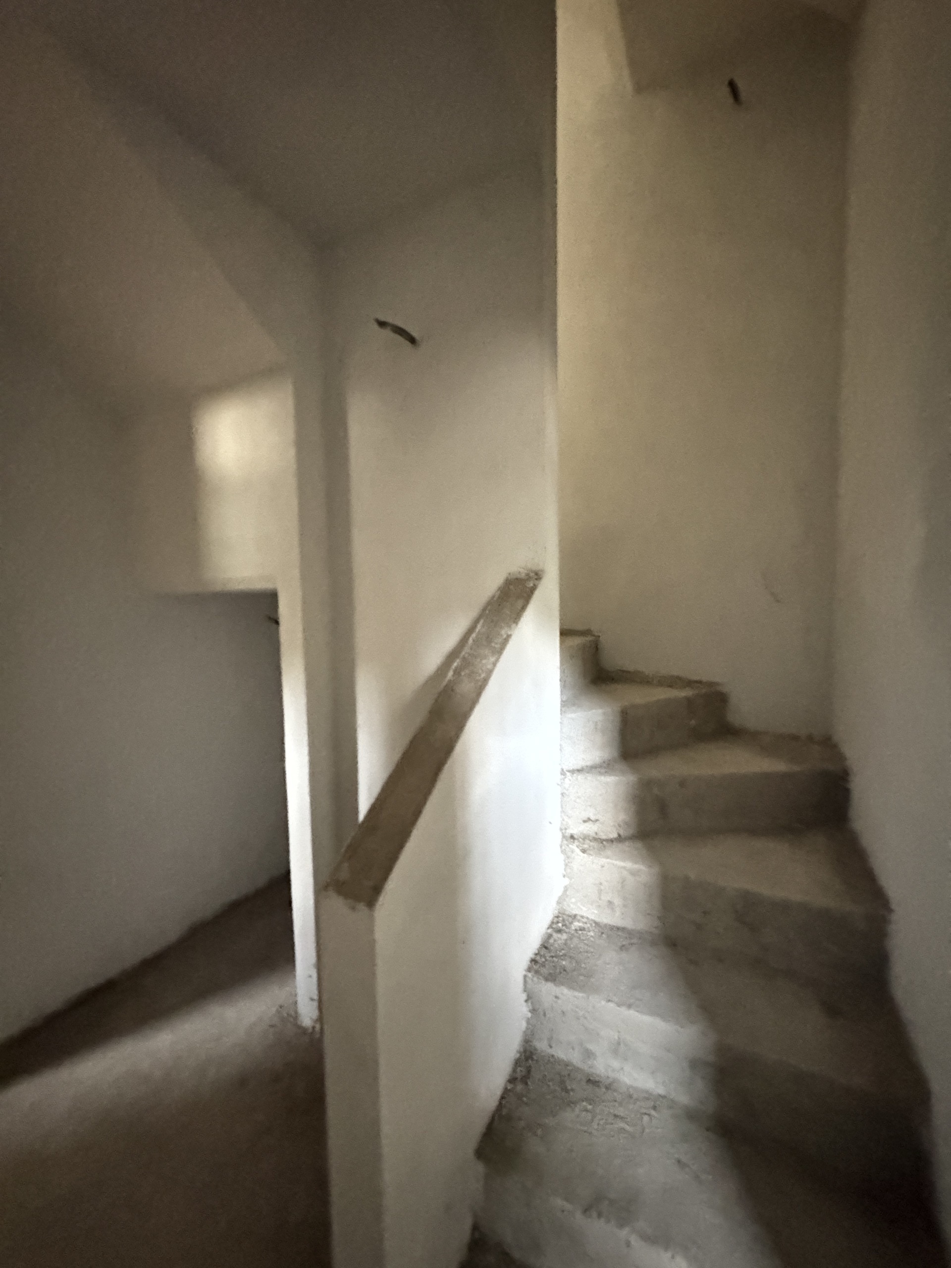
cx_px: 476
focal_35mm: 14
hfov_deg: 85.7
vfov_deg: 102.1
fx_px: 513
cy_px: 634
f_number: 2.2
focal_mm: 2.22
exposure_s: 1/20
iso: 2500
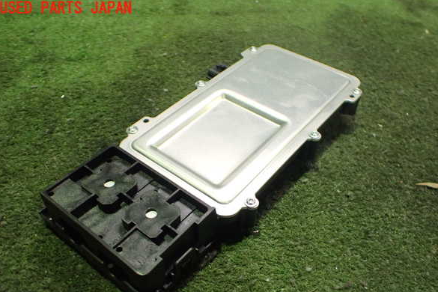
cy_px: 168
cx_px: 220
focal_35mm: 32
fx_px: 389
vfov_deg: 41.0
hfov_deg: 58.7
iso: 800
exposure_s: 1/30
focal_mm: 5.4
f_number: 2.3
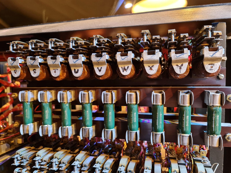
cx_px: 116
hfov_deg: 69.4
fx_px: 167
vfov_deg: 54.9
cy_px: 86
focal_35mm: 25
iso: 640
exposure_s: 1/33
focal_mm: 7
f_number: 1.8
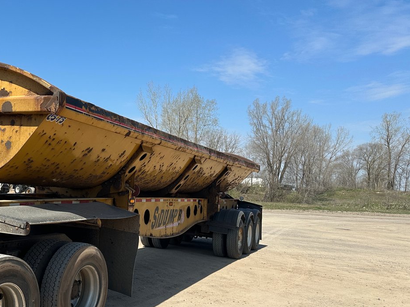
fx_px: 462
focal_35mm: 39
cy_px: 179
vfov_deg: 36.7
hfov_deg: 45.3
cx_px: 77
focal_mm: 6.86
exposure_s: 1/5263
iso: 80
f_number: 1.78
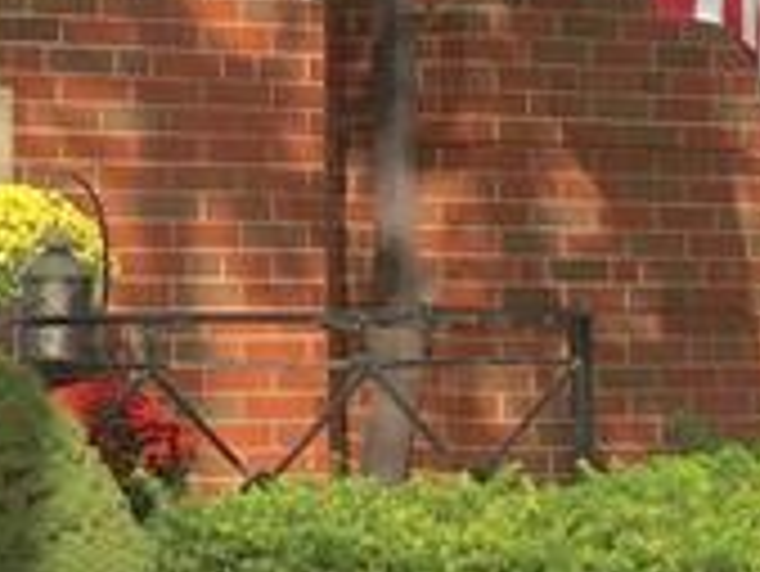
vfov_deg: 8.3
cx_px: -504
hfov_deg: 10.7
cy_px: -284
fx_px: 3867
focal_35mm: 176
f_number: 2.2
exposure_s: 1/962
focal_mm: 4.15
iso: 25
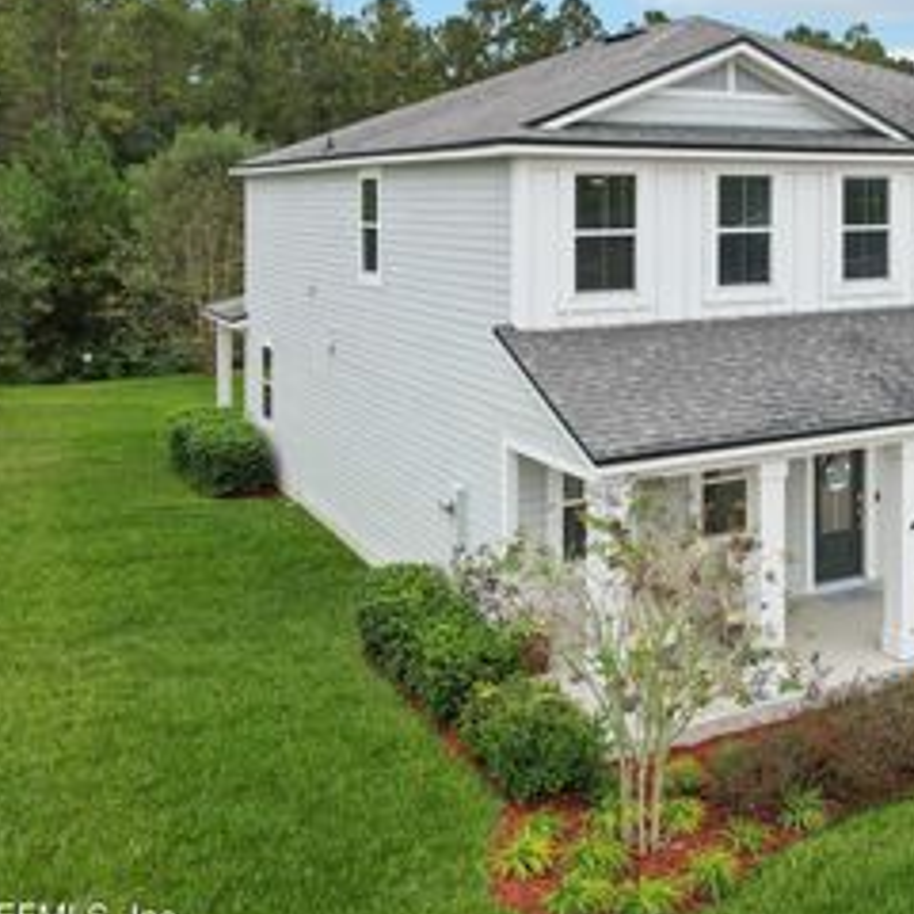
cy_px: 341
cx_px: 800
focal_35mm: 39
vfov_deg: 42.5
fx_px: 1165
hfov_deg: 40.1
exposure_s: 1/1000
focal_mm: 8.4
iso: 110
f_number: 2.8
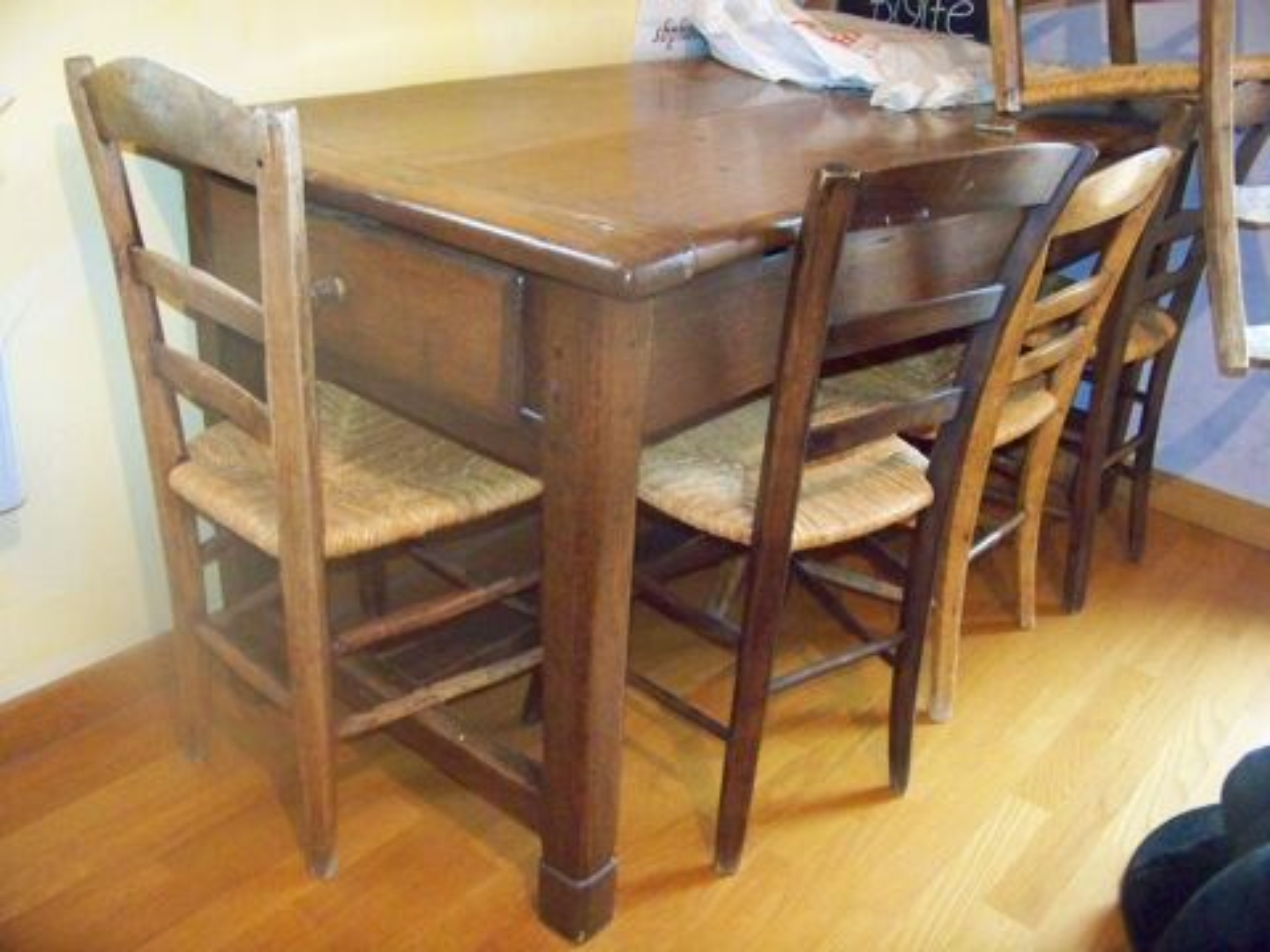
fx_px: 1211
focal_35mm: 33
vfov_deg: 42.9
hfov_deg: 55.4
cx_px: 635
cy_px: 476
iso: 1600
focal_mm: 5.85
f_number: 2.8
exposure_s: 1/30
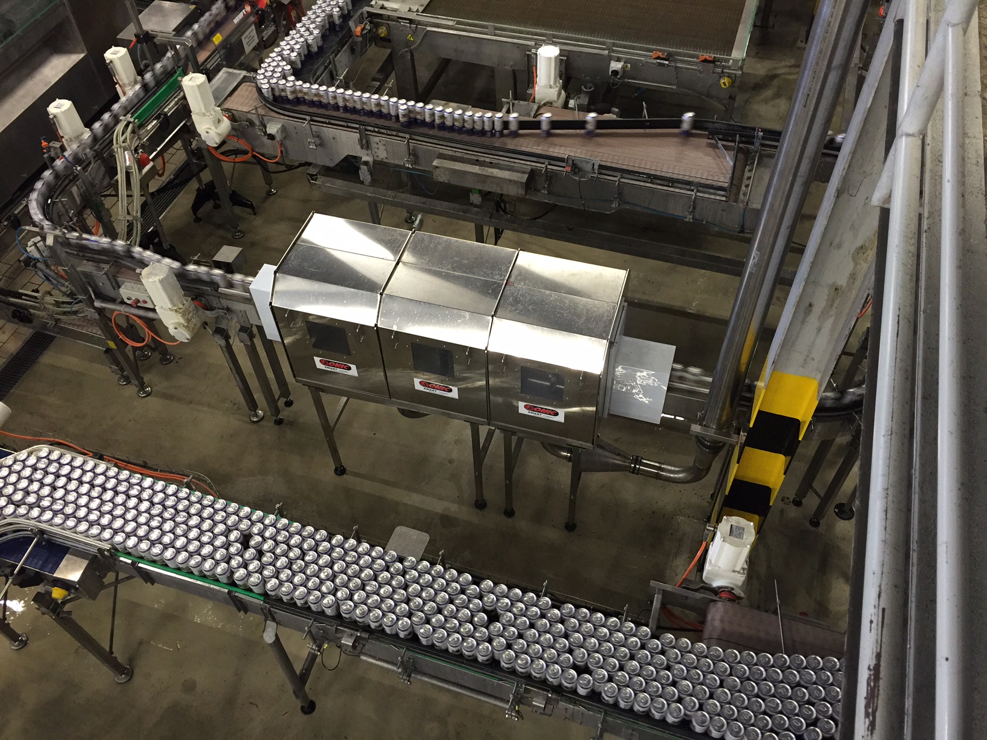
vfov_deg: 48.2
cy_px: 370
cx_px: 494
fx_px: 827
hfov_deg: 61.7
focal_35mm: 29
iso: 250
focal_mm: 4.15
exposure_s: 1/25
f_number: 2.2
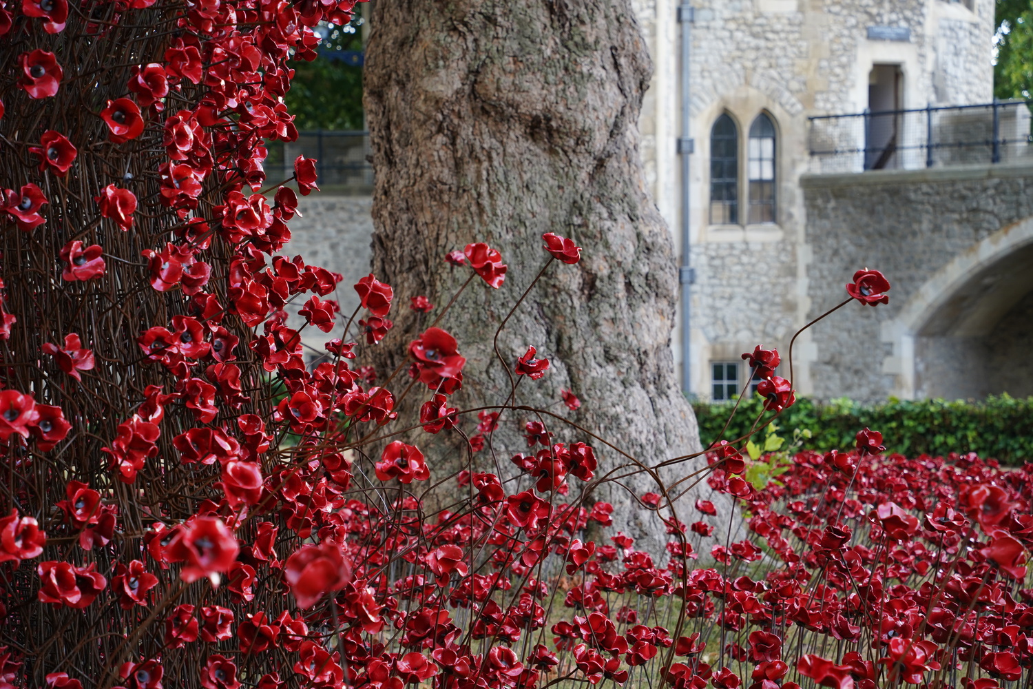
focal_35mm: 106
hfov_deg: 19.3
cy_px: 344
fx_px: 3041
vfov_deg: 12.9
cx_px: 516
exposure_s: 1/200
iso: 640
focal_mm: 106
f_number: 5.6
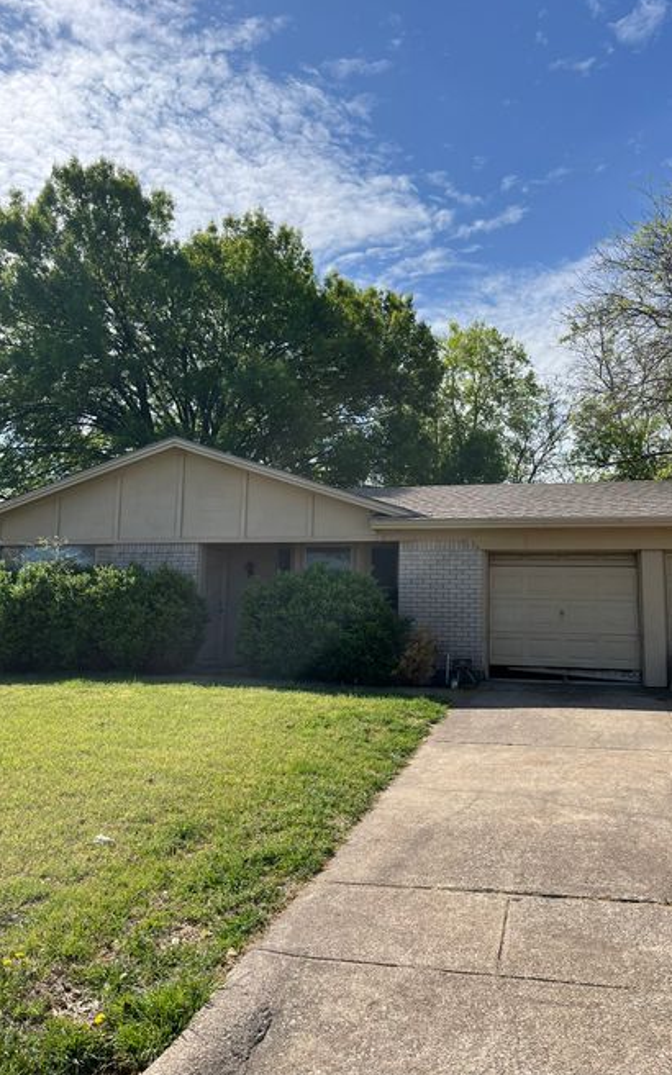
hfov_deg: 44.4
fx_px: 820
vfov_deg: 66.5
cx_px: 382
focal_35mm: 28
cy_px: 532
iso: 50
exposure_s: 1/4484
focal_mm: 5.1
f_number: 1.6
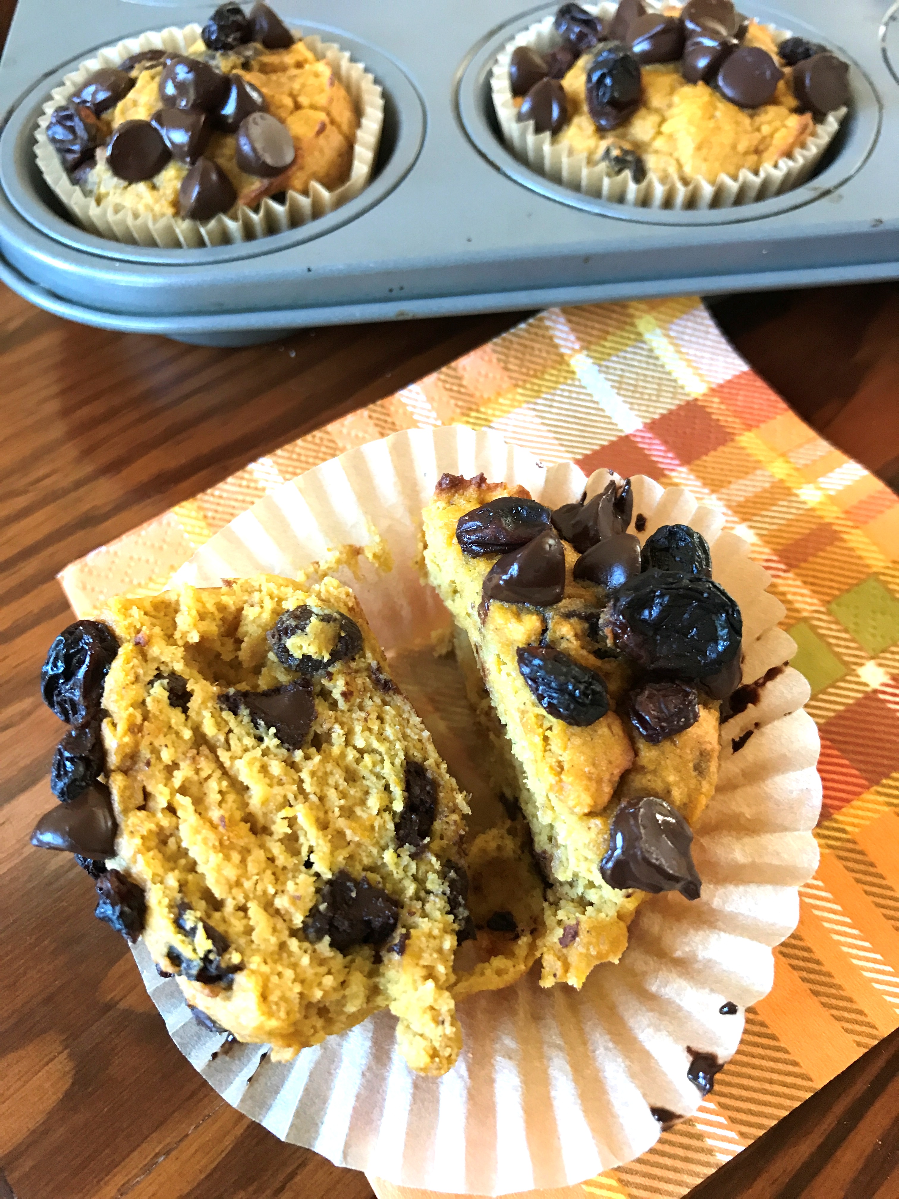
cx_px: 450
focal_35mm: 28
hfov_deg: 49.7
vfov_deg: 63.4
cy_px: 600
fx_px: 970
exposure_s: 1/15
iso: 64
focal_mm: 3.99
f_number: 1.8
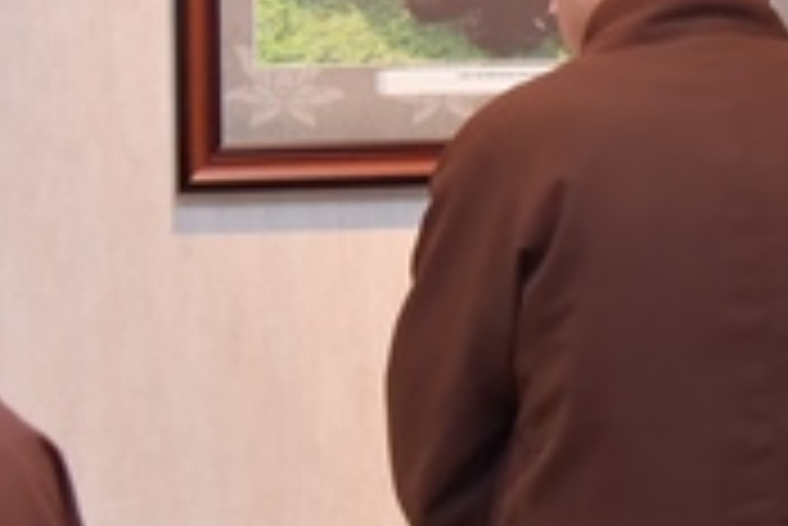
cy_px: 72
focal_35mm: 163
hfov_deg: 12.5
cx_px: 756
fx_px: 3571
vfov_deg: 8.4
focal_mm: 44
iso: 1600
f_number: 5.6
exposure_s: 1/200
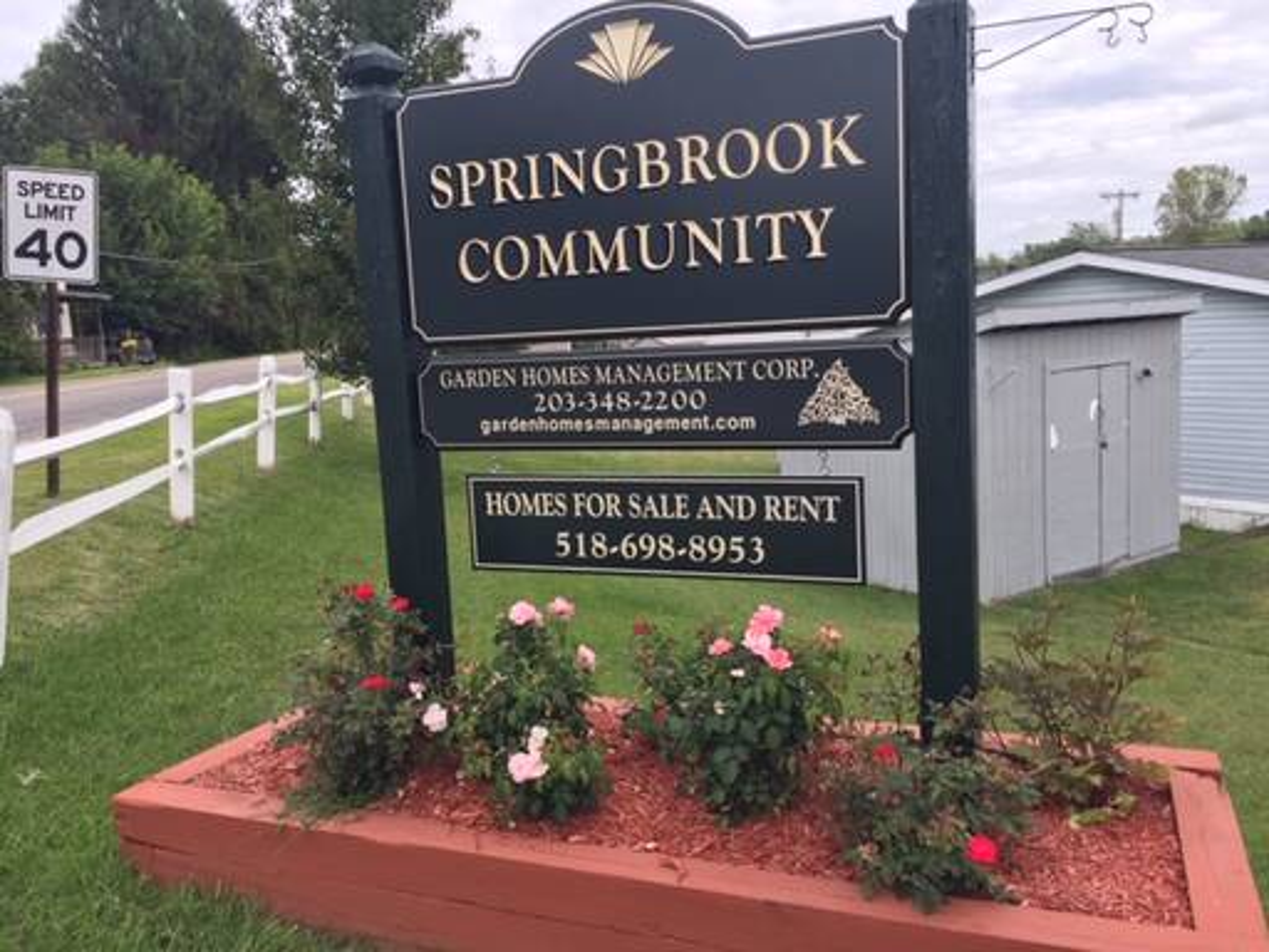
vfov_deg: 48.2
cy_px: 476
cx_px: 634
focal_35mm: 29
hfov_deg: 61.7
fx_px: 1063
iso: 32
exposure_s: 1/694
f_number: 2.2
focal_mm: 4.15
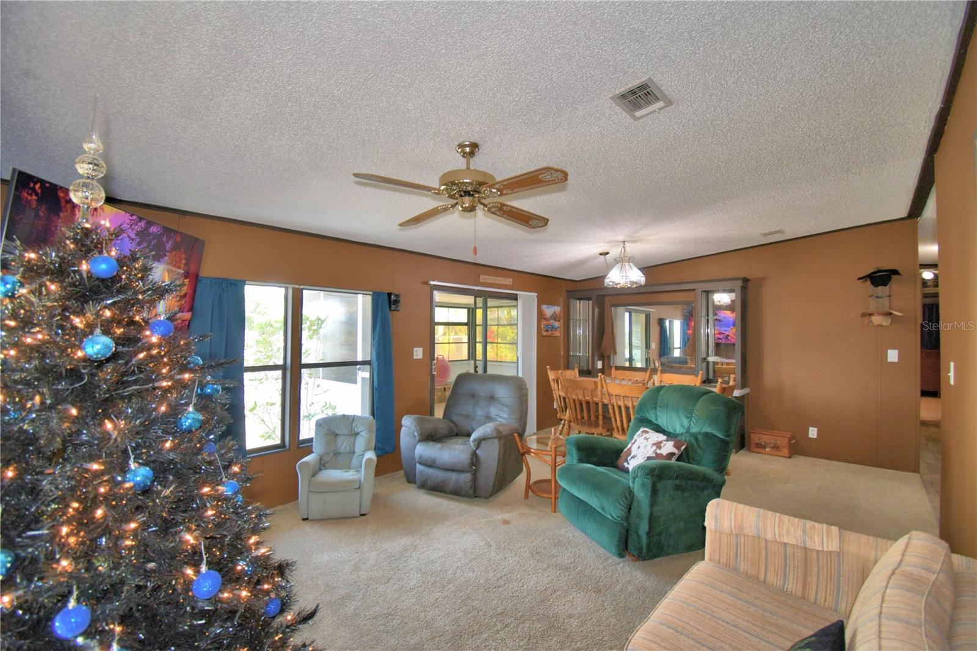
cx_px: 488
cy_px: 326
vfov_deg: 77.3
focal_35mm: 15
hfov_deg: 100.4
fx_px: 407
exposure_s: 1/30
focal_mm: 10
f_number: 4.5
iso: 200
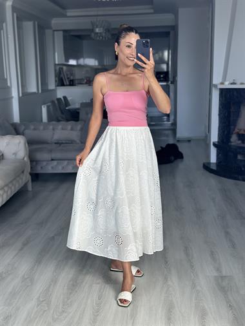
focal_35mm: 48
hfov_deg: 30.3
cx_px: 122
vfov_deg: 39.6
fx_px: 453
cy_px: 163
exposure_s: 1/172
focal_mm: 6.86
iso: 100
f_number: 1.78
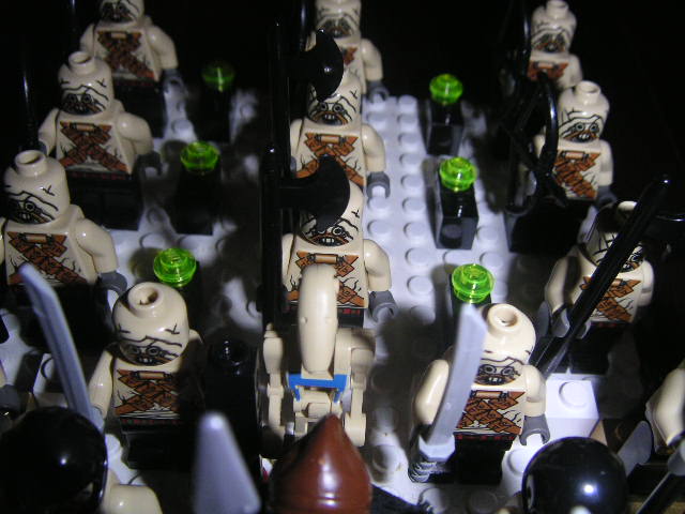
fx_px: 752
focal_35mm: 38
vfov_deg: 37.7
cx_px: 342
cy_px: 257
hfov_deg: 49.0
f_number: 6.7
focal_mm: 6
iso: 160
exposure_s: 1/45
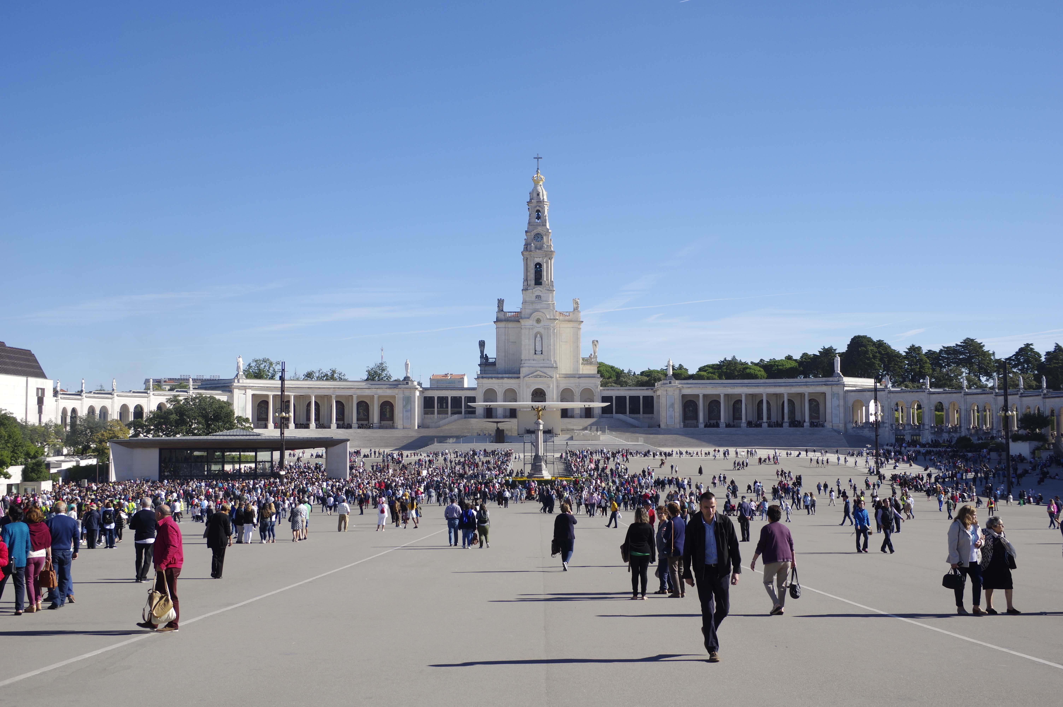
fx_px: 1239
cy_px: 354
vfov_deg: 31.8
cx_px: 532
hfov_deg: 46.4
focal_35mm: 42
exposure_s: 1/160
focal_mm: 28
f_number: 10
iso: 100
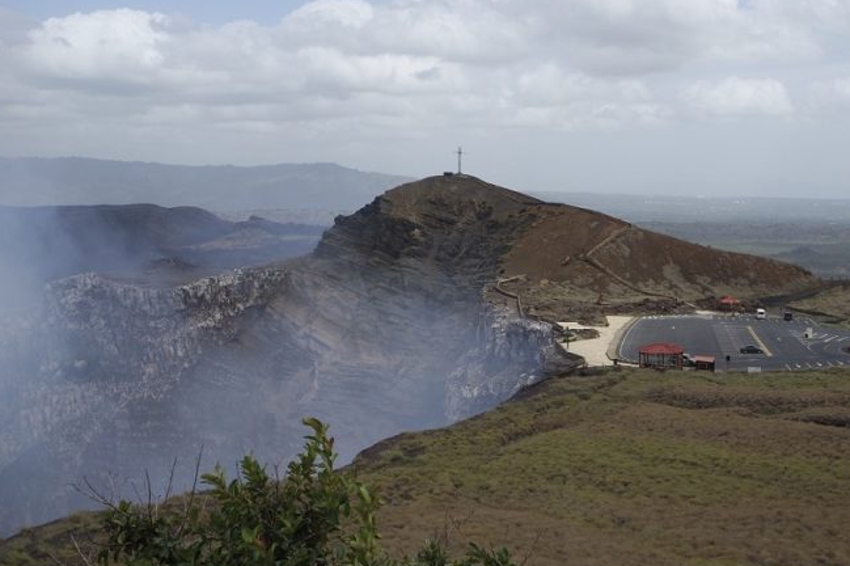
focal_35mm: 45
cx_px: 486
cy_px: 245
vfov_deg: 29.8
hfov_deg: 43.5
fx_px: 1062
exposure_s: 1/320
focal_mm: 25
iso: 100
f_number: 7.1
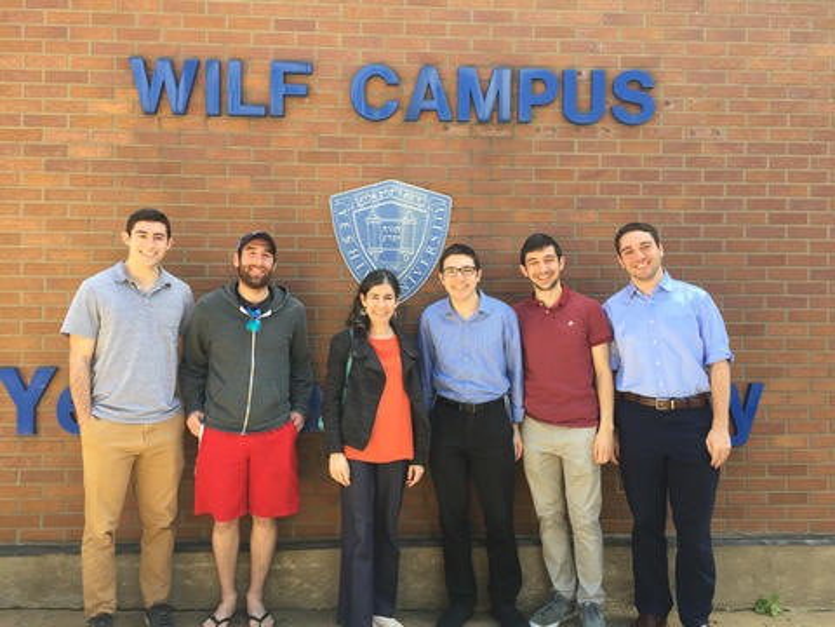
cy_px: 314
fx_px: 700
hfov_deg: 61.7
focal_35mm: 29
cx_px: 418
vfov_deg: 48.2
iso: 32
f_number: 2.2
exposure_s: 1/316
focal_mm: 4.15
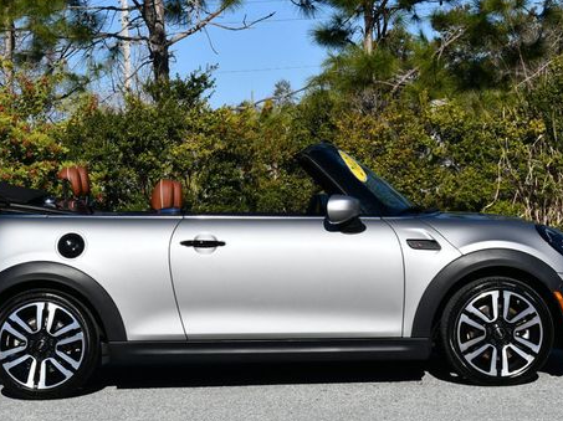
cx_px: 261
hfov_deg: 20.0
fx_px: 1593
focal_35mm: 98
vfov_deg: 15.1
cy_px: 196
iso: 100
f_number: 10
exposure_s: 1/400
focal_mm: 36
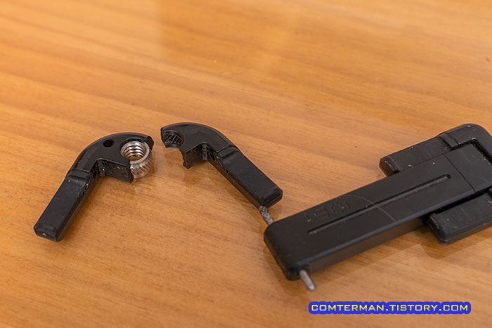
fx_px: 588
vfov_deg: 31.2
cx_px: 246
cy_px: 164
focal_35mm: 43
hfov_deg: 45.4
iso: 640
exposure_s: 1/200
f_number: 9
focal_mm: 43
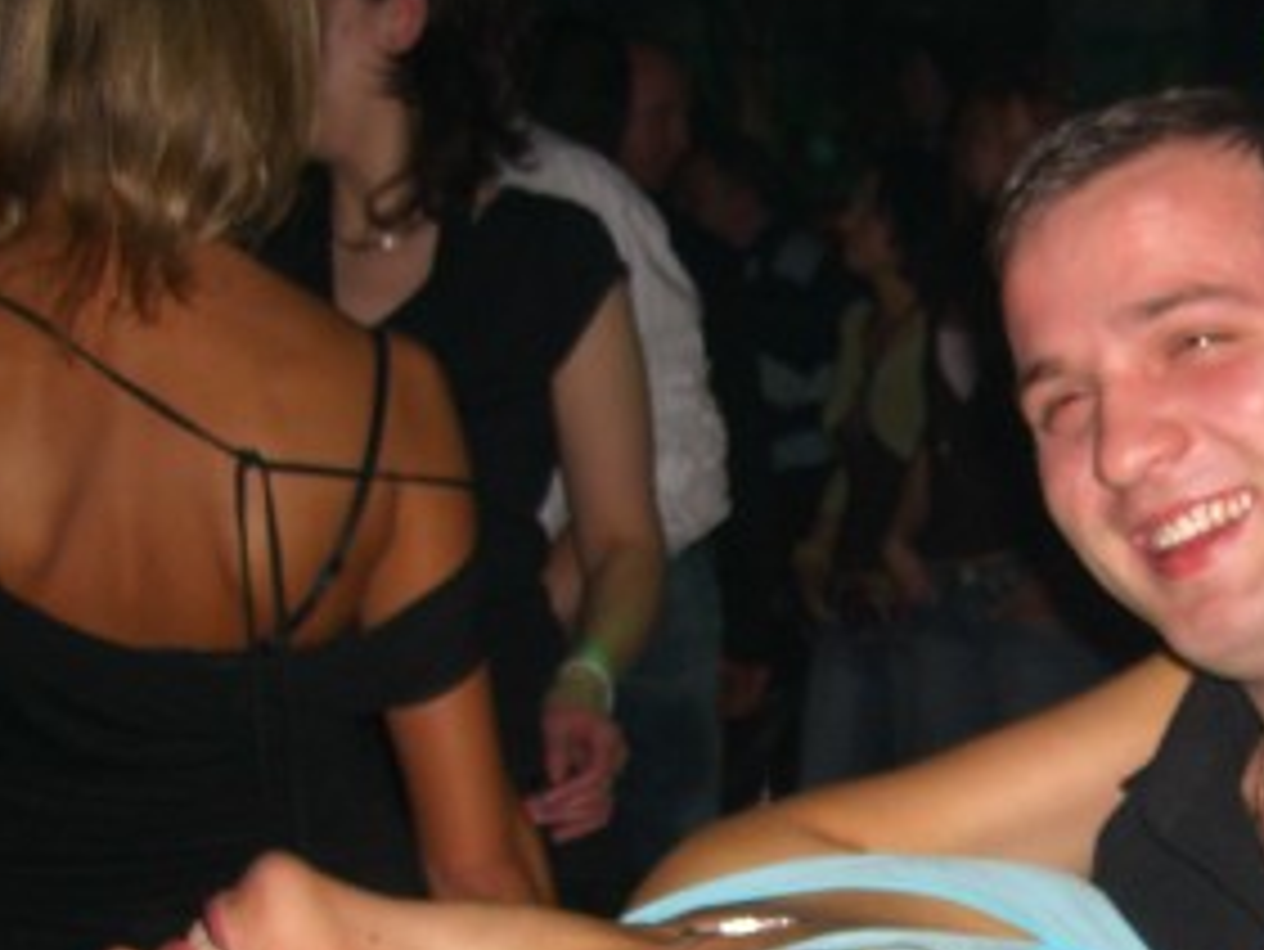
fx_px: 2959
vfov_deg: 18.1
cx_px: 1057
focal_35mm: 81
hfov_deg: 23.7
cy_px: 770
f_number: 2.8
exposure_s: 1/60
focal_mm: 7.9
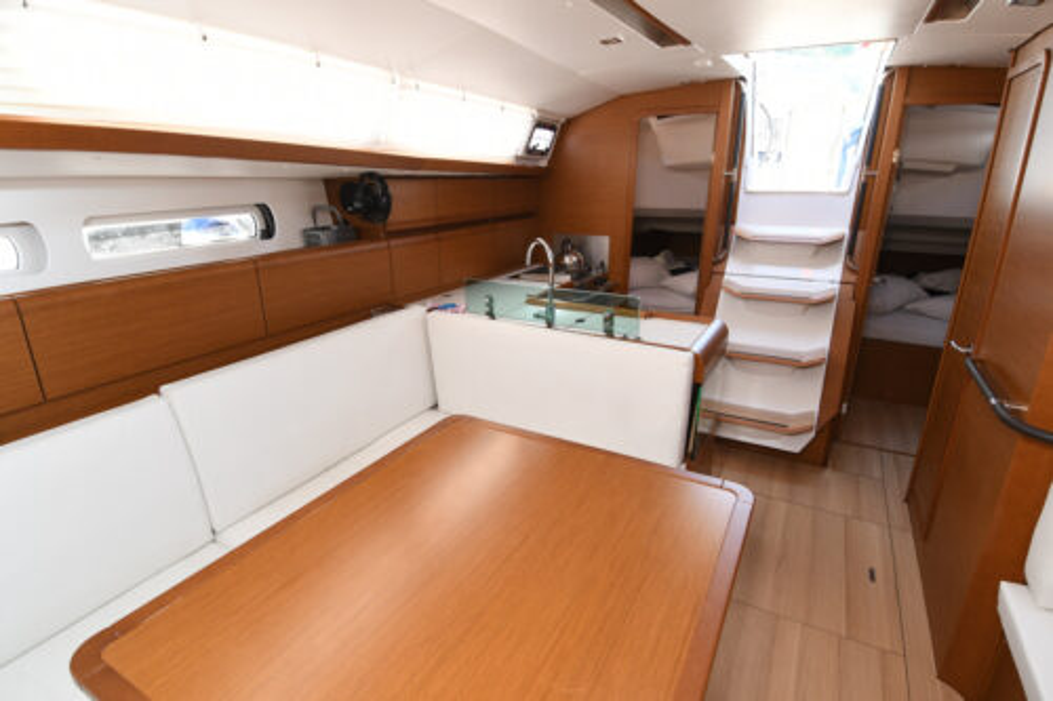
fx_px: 526
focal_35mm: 18
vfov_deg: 67.3
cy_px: 350
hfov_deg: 90.0
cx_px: 526
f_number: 6.3
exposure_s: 1/60
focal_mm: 12
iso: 720
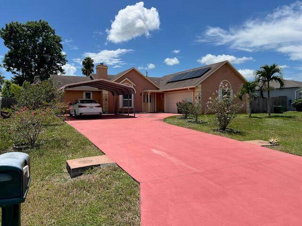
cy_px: 113
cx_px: 151
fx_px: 227
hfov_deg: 67.3
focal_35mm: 26
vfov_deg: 53.1
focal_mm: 5.7
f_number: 1.5
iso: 50
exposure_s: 1/6211
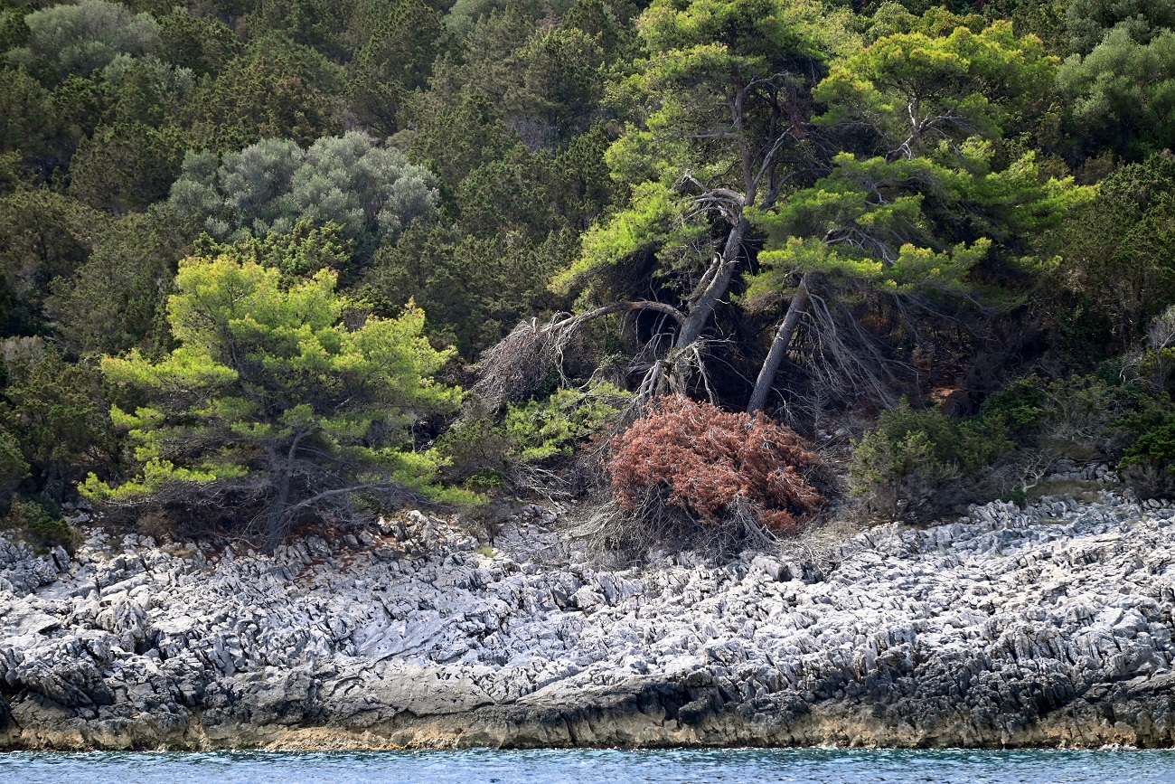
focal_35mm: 220
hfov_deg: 9.4
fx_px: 7181
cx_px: 588
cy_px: 392
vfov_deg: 6.2
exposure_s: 1/1000
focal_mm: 220
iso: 400
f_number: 5.3
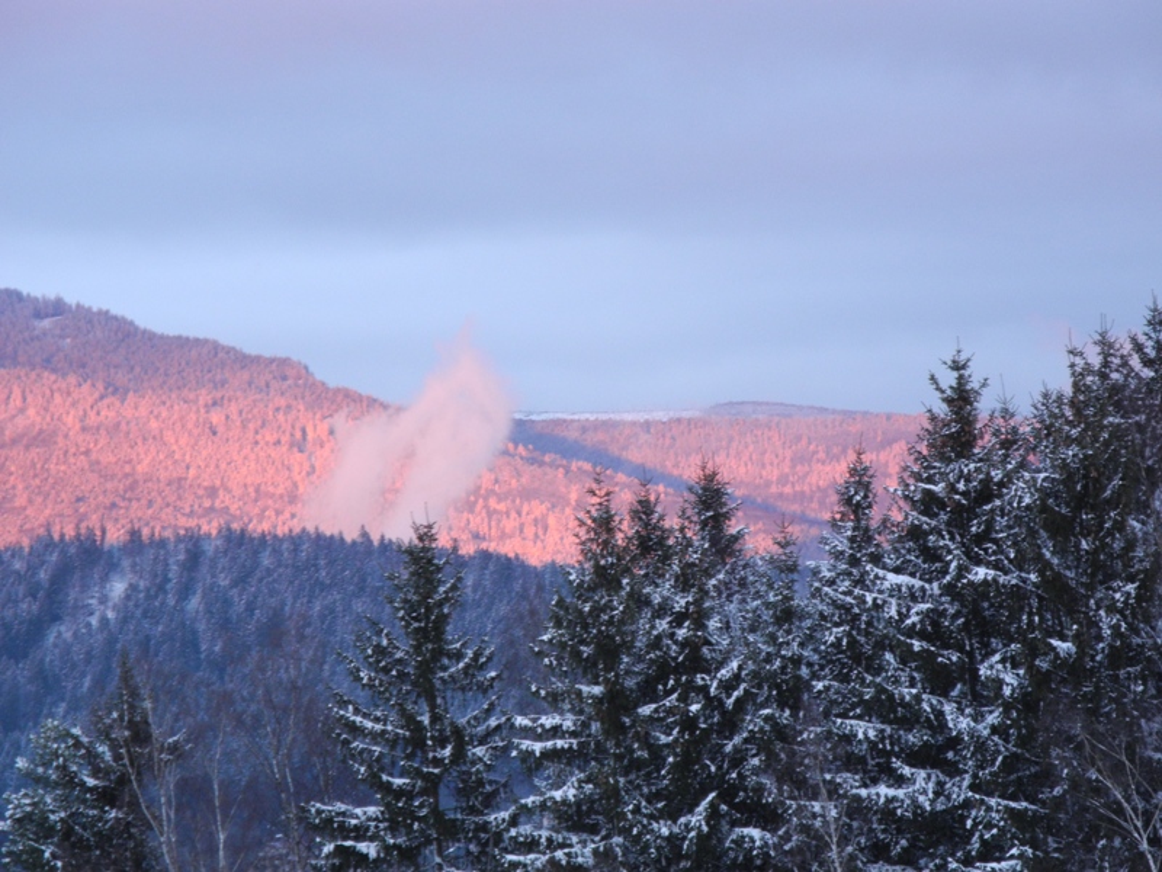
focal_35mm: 200
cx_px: 581
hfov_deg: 9.9
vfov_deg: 7.4
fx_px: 6714
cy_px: 436
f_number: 5.6
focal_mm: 42.6
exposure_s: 1/25.3
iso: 400
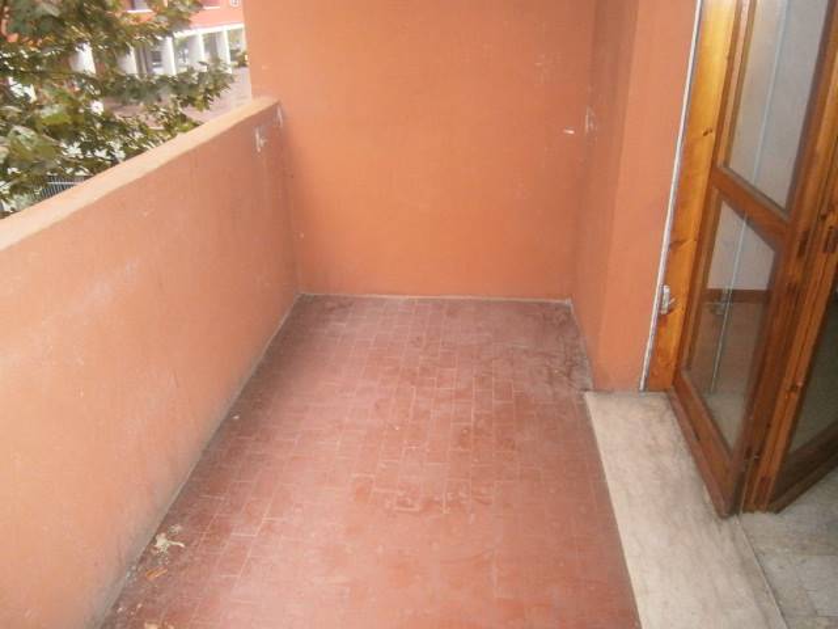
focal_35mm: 26
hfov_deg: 67.3
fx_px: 629
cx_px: 419
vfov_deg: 53.1
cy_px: 314
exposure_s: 1/30
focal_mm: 4.7
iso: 320
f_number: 2.8
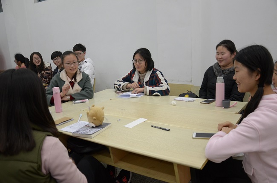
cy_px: 92
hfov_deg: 59.6
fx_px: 242
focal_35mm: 32
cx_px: 138
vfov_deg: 41.5
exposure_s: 1/50
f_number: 3.8
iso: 800
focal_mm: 21
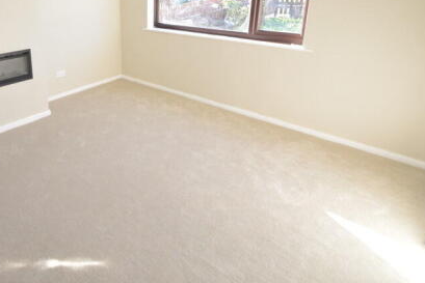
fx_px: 283
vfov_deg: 50.4
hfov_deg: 70.4
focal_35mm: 24
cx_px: 124
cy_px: 62
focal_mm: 10
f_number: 6.3
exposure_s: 1/200
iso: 800
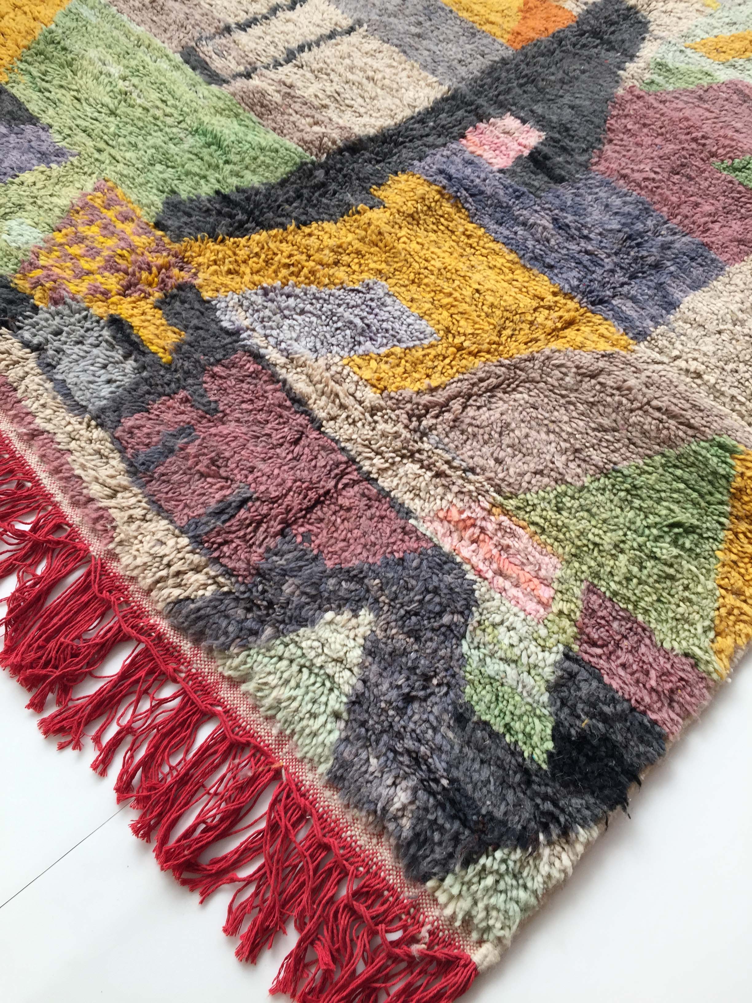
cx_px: 376
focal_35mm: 29
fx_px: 840
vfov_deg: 61.7
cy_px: 502
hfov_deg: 48.2
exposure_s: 1/50
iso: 40
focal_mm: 4.15
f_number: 2.2
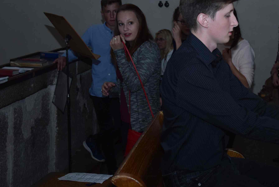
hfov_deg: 23.5
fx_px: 659
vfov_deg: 16.1
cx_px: 230
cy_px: 96
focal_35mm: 85
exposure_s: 1/160
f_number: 4.2
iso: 400
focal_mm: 34
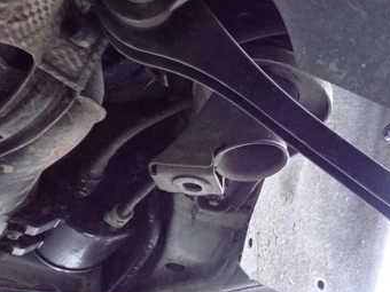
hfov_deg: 34.4
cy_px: 175
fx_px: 597
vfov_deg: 27.5
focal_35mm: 53
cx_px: 343
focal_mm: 5.4
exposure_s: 1/125
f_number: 2.3
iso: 2000
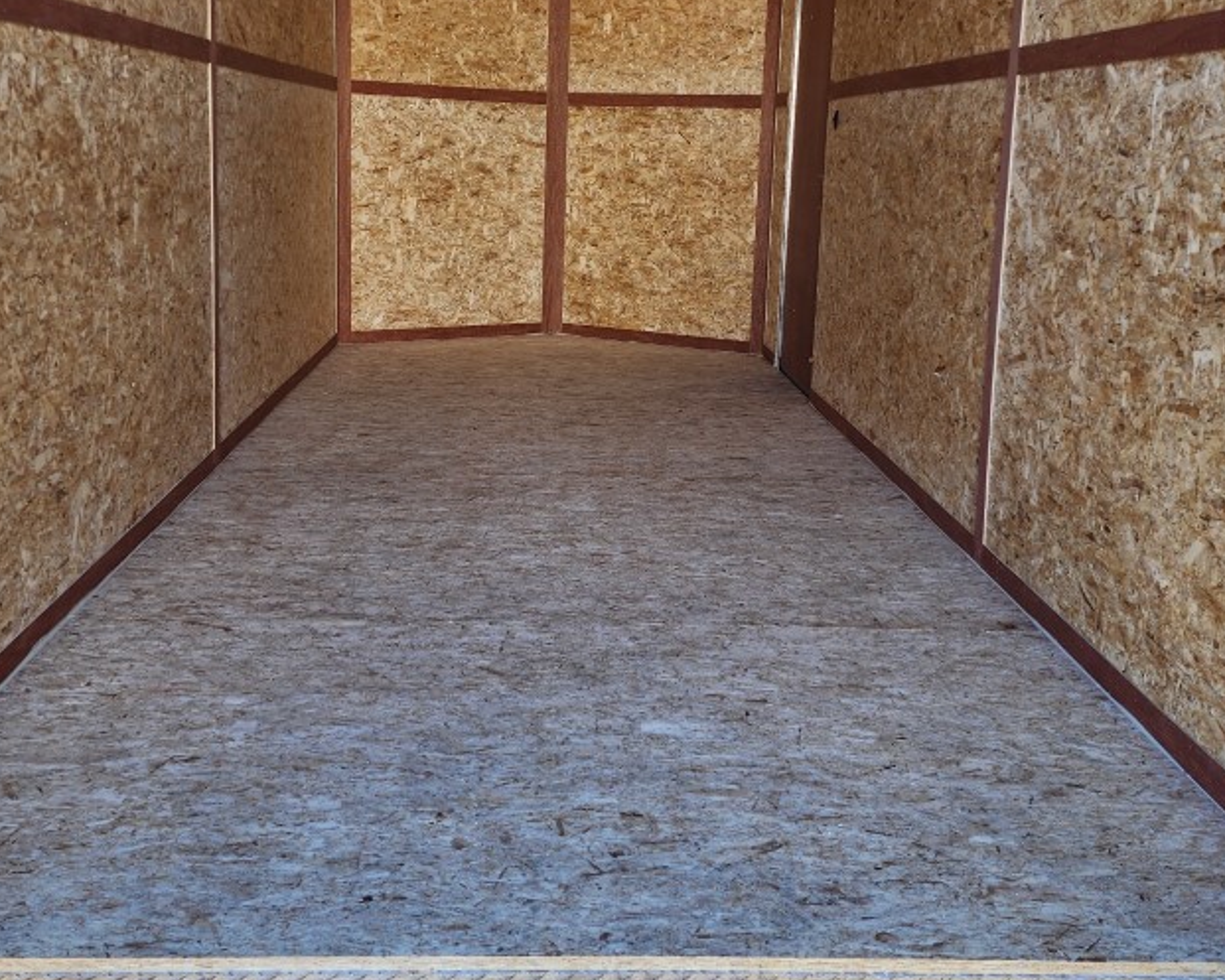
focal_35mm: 37
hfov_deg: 49.1
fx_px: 1342
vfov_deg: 39.8
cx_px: 590
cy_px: 355
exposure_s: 1/180
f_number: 1.8
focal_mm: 6.4
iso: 25
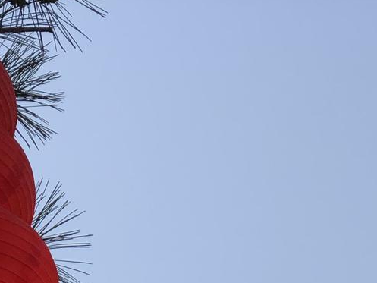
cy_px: 580
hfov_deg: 8.4
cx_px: 20
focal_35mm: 235
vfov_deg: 6.1
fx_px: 2560
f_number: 2.8
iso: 20
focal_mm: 6.6
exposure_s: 1/666
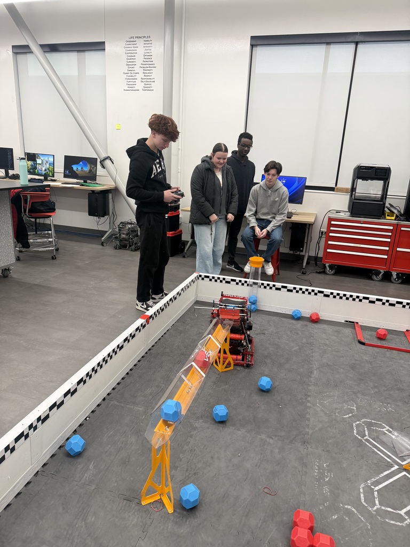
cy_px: 274
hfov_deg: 56.8
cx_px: 205
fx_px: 379
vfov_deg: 71.6
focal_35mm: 24
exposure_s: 1/120
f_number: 1.78
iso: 200
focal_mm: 6.76
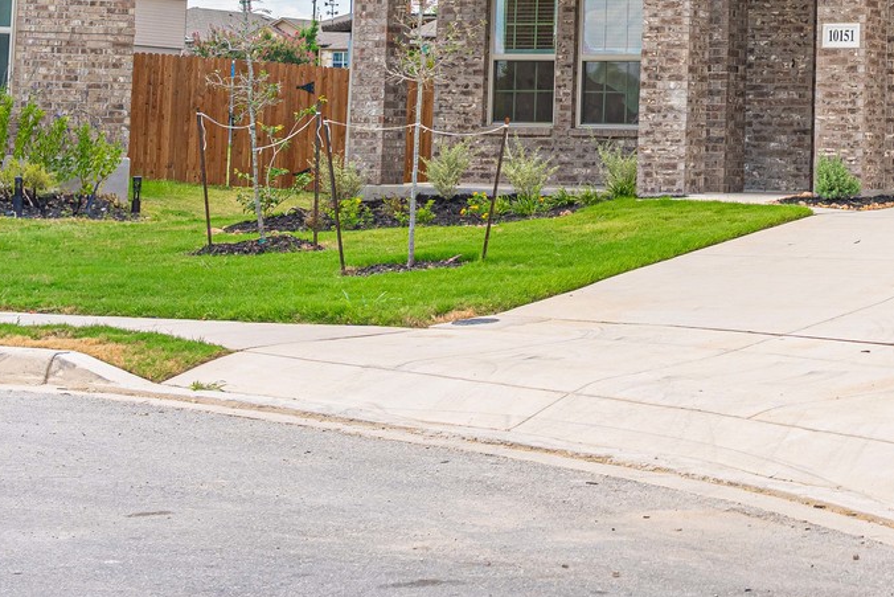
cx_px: 927
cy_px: -70
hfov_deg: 21.5
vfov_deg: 14.7
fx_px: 2260
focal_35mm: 91
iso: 100
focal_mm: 38
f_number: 9
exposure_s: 1/640
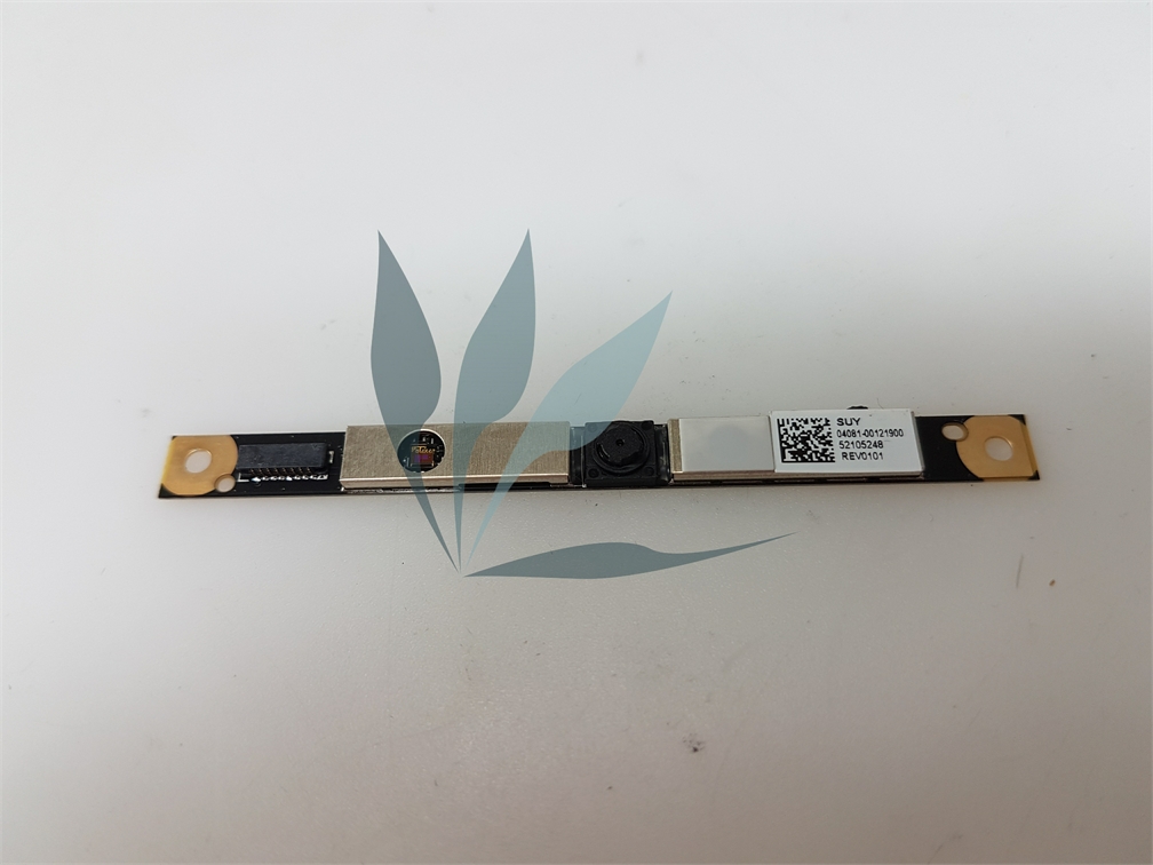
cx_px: 576
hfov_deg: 67.3
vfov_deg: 53.1
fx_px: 866
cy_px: 432
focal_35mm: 26
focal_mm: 4.2
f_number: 1.7
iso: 40
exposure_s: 1/50
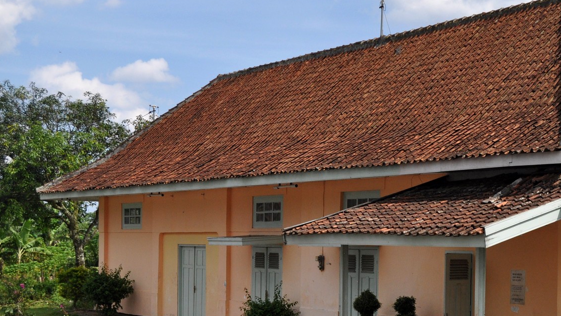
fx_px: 1158
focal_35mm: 78
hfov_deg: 26.9
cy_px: 259
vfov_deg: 15.4
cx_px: 415
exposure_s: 1/4000
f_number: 5.6
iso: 640
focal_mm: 31
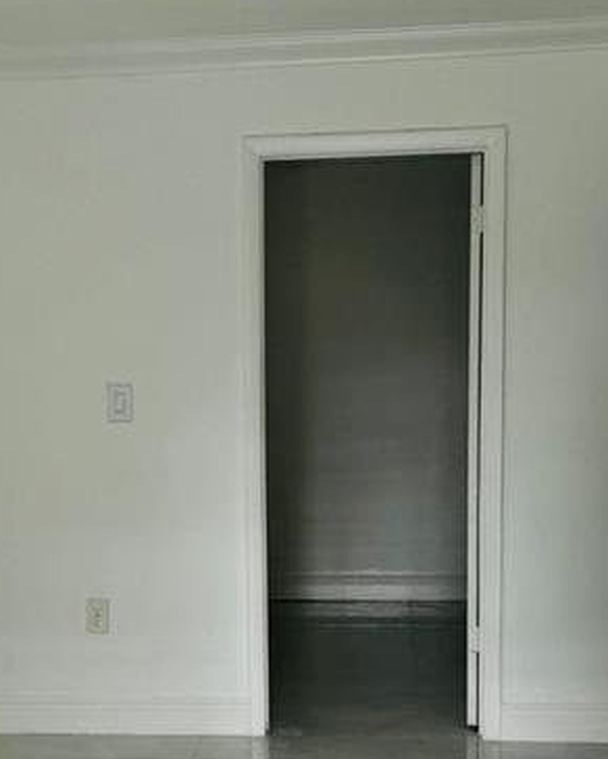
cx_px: 140
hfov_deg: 19.7
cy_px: 586
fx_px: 1732
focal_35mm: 77
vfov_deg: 24.4
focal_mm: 6.76
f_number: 1.78
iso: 80
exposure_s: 1/299
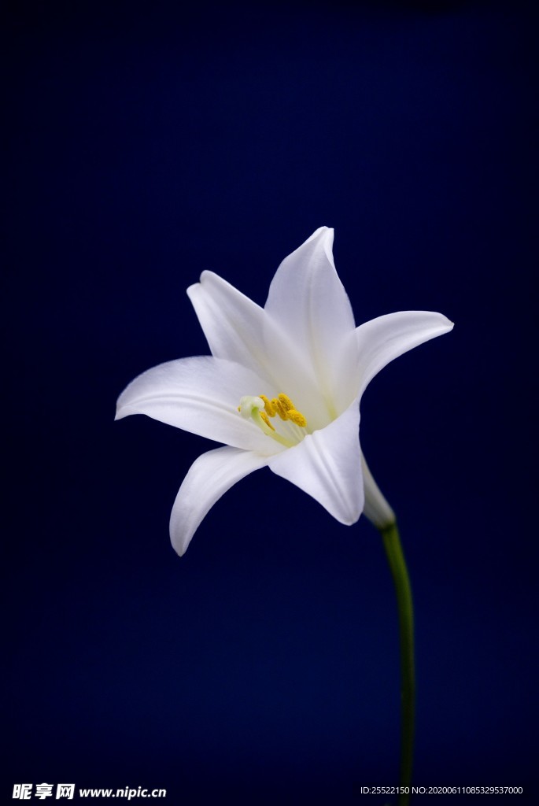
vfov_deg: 37.5
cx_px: 270
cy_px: 403
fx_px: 1187
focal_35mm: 53
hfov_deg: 25.6
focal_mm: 35
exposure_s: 1/125
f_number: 2.8
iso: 400
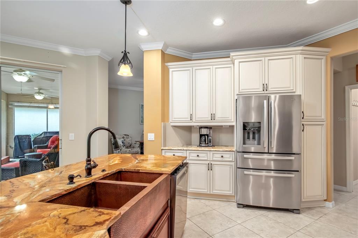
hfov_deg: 95.0
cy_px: 119
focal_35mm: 16
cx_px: 179
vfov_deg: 72.0
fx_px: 164
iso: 250
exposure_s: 1/2
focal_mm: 11
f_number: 9
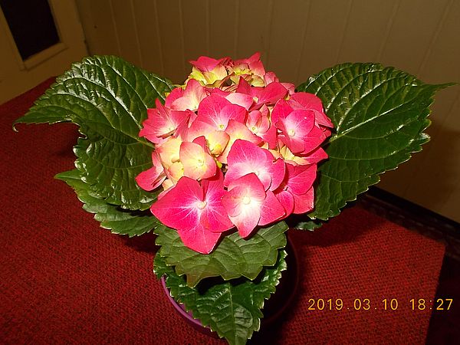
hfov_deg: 67.3
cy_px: 172
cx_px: 230
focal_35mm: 26
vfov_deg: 53.1
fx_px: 346
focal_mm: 4.6
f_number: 3.2
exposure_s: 1/25
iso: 200
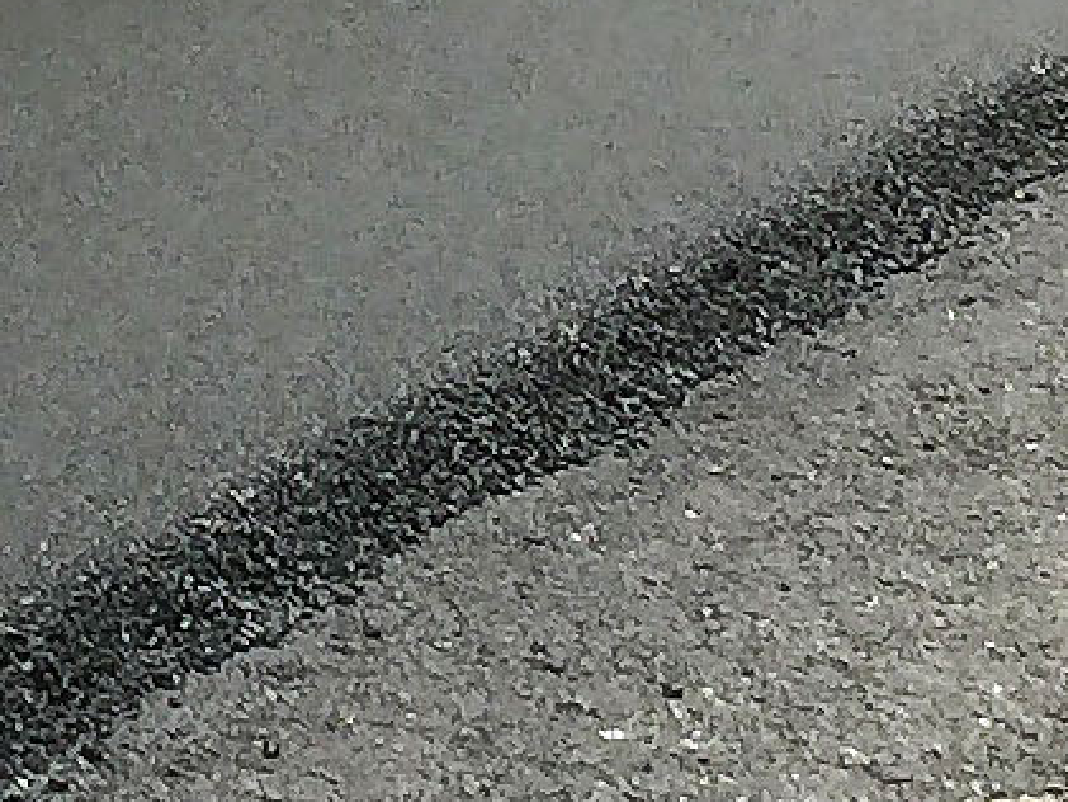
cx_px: -81
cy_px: -378
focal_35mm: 225
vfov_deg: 6.5
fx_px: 6944
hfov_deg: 8.7
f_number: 2.2
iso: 32
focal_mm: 4.15
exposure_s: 1/40
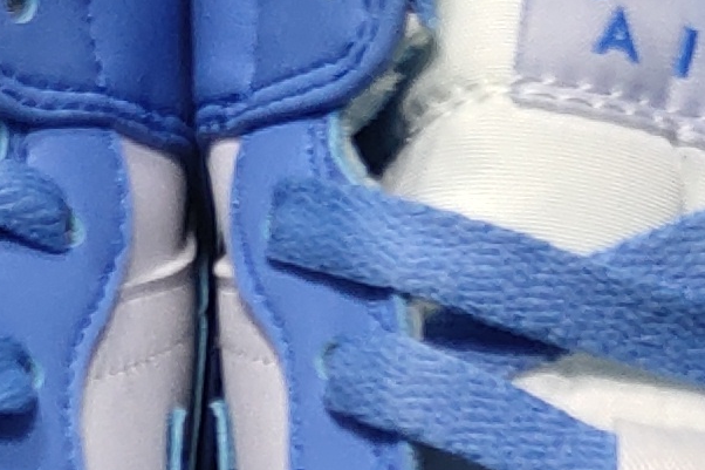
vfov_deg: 6.4
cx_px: 192
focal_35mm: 209
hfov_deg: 9.8
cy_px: 961
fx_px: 4092
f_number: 1.79
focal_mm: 4.35
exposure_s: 1/100
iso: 79
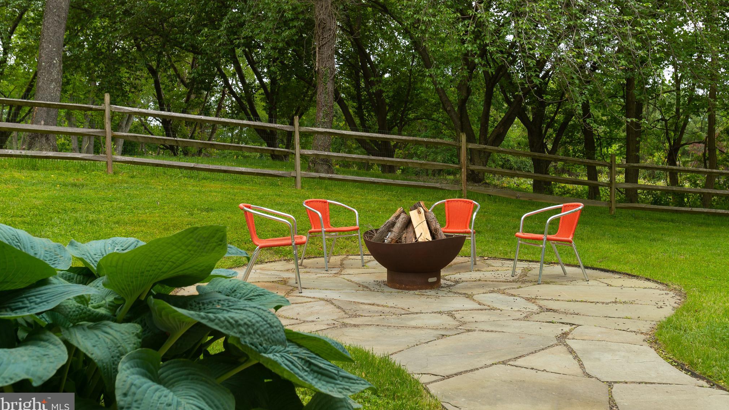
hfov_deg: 56.6
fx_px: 677
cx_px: 364
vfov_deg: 33.7
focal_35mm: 35
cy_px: 173
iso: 200
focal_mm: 33
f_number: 8
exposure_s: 1/160
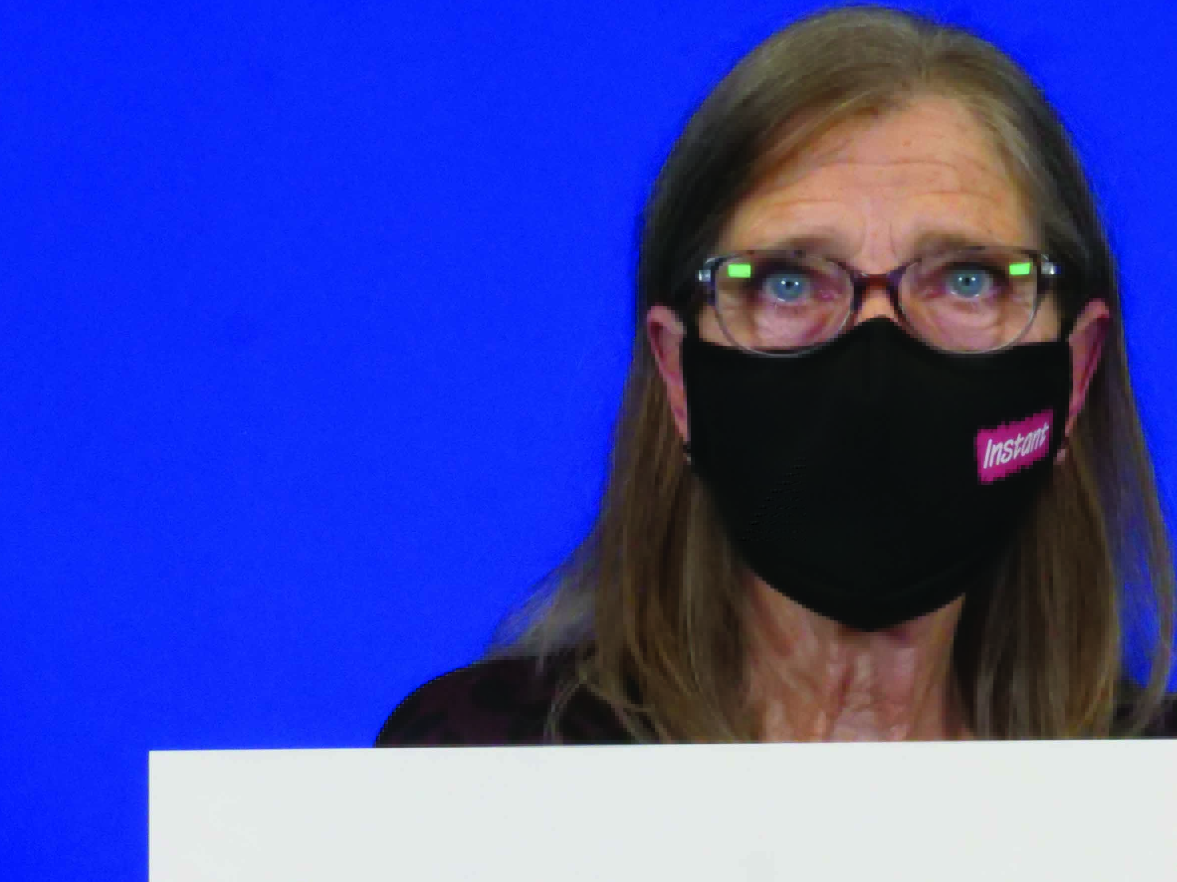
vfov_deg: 13.0
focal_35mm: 114
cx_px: 806
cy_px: 541
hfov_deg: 17.2
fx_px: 3876
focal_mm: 26
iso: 3200
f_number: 22
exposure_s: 1/20
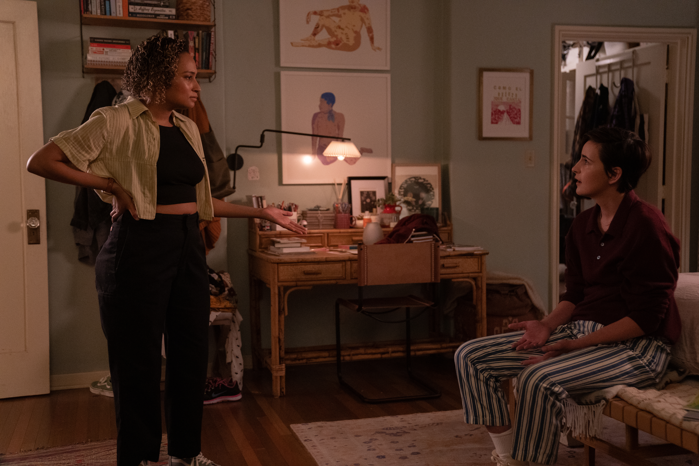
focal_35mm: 41
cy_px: 233
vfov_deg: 32.6
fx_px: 796
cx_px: 350
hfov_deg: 47.4
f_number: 2.8
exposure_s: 1/80
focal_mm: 41
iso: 6400
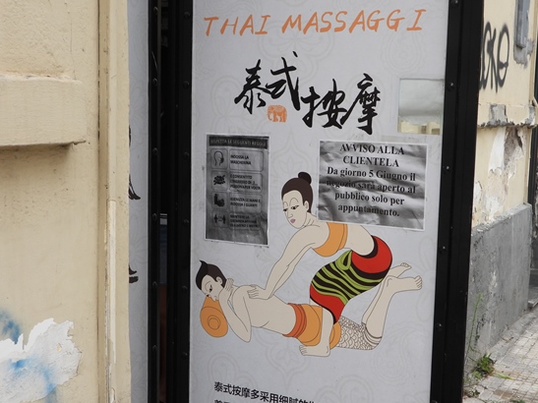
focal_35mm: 55
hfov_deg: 34.9
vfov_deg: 26.5
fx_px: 855
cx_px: 292
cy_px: 234
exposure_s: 1/250
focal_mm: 8.5
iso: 100
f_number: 3.2
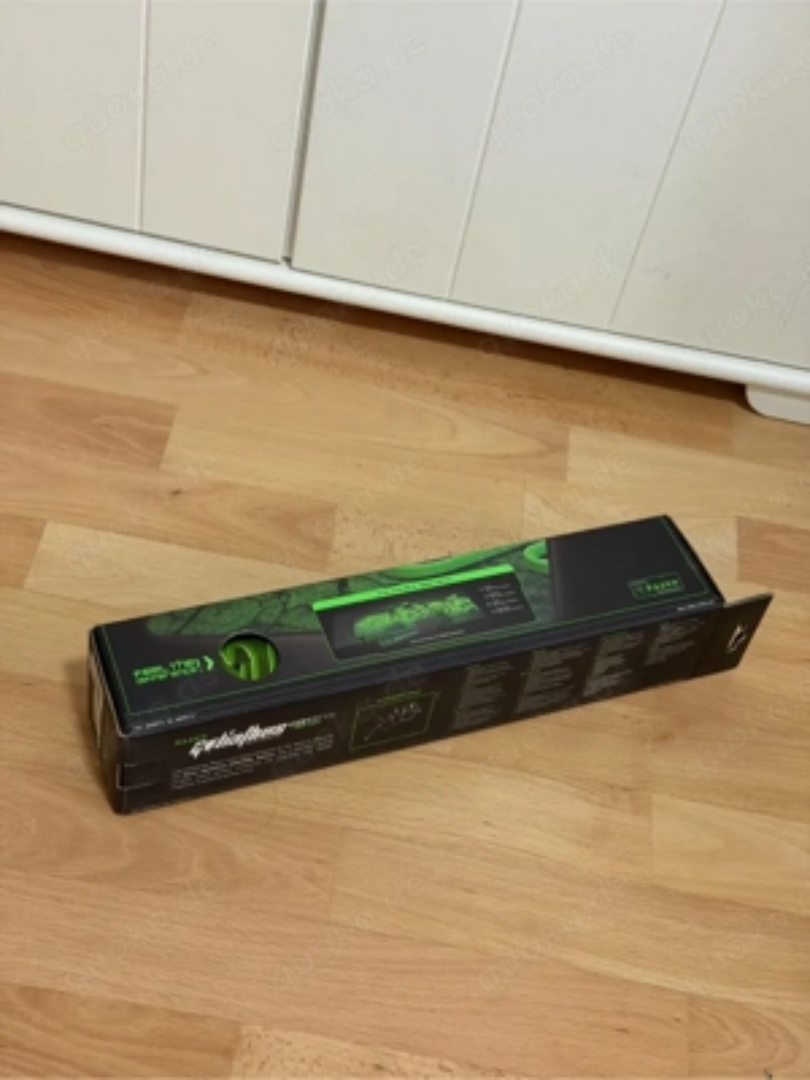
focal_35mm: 48
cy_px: 540
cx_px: 405
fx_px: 1498
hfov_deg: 30.3
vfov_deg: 39.7
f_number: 1.78
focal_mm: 6.76
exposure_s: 1/40
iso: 500
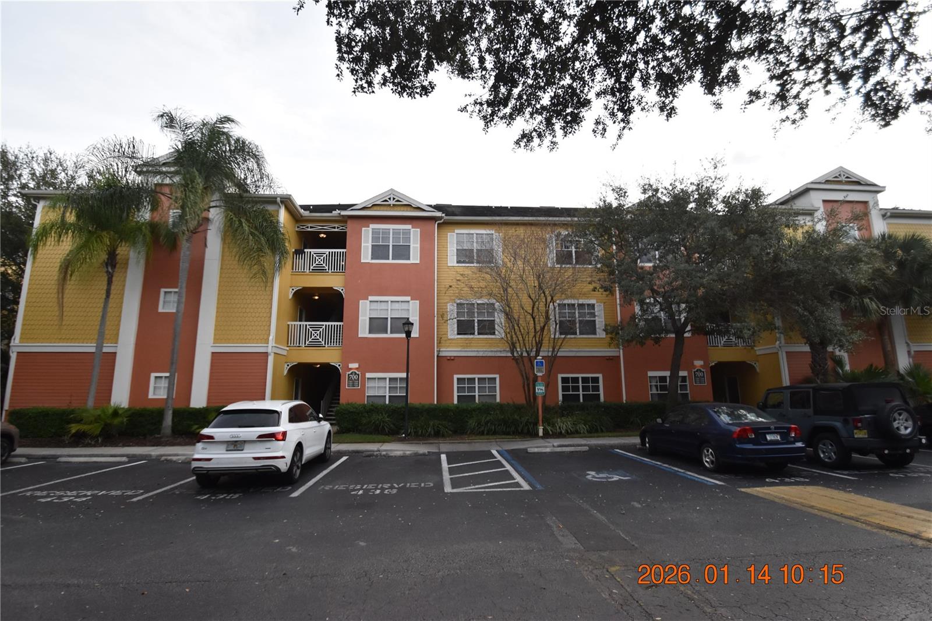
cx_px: 466
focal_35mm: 16
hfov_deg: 95.0
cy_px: 310
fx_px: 427
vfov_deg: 72.0
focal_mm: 11
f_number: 3.5
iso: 800
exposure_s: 1/4000
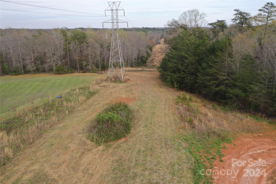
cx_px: 138
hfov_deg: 65.5
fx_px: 215
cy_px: 92
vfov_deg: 46.4
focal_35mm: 28
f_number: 10
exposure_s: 1/60
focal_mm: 10.26
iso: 100
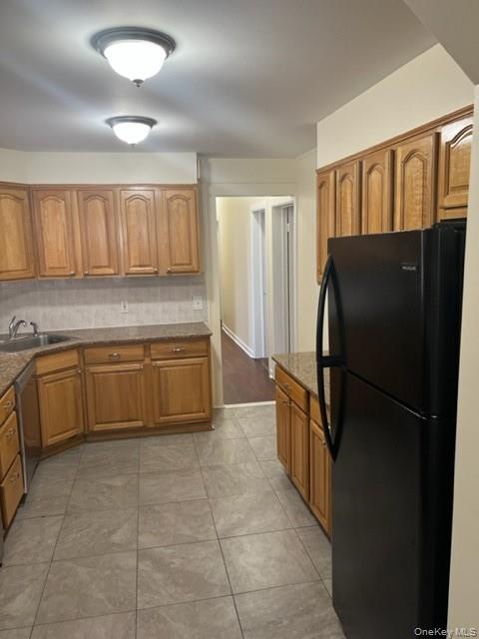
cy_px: 320
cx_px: 240
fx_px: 480
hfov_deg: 53.1
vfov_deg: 67.3
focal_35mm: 26
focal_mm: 5.7
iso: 80
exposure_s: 1/60
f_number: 1.5
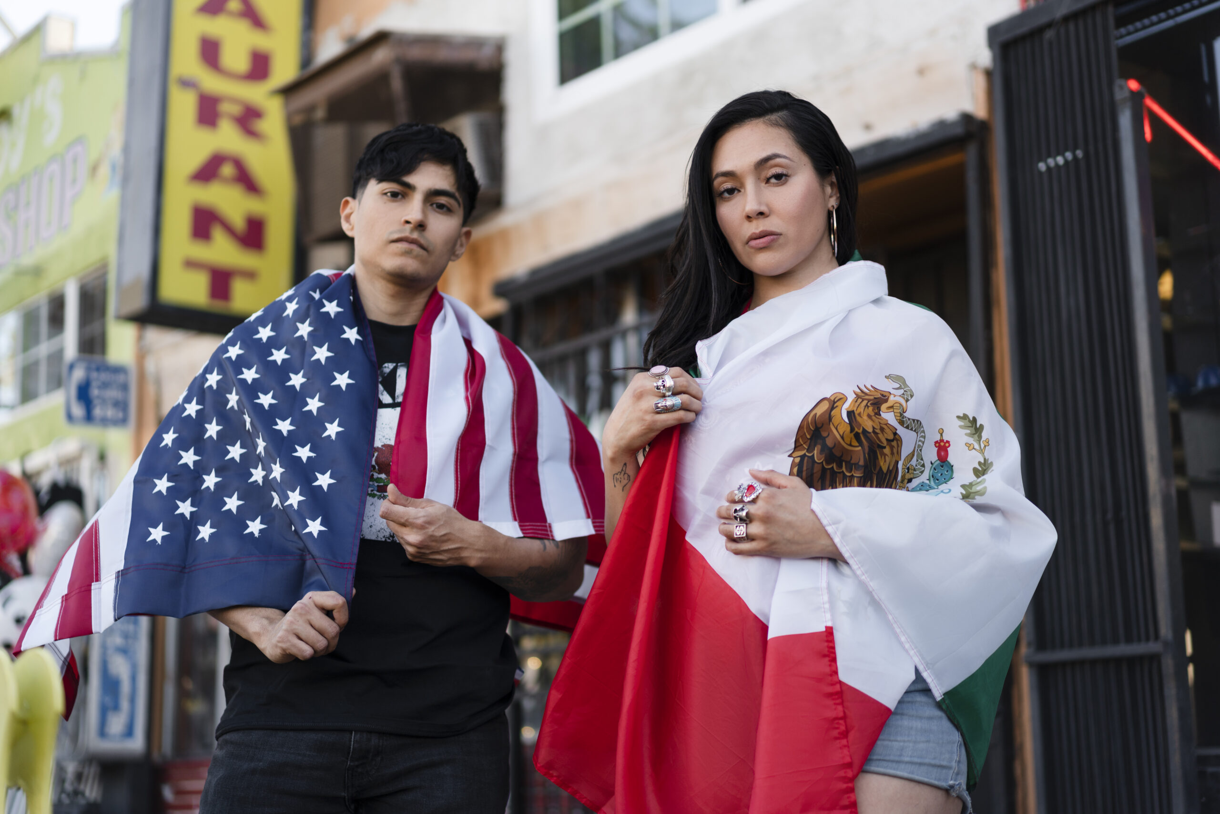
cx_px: 610
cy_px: 407
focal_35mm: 55
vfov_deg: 24.6
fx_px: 1864
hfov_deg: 36.2
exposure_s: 1/640
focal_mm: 55
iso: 100
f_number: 1.8
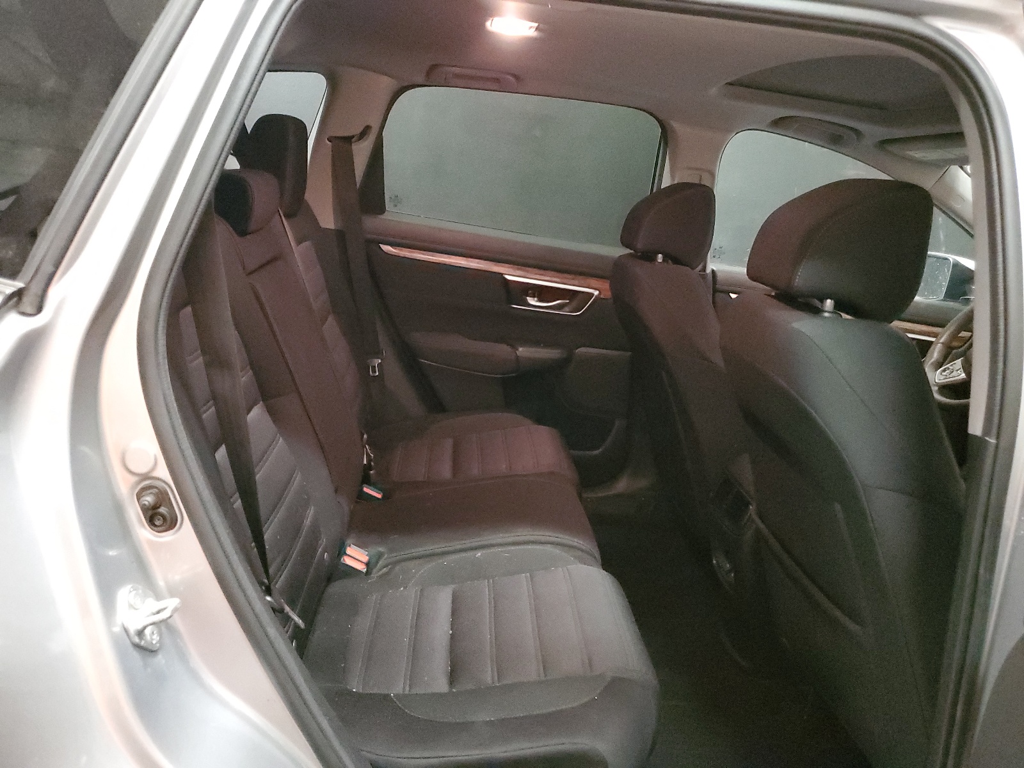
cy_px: 384
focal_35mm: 26
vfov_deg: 53.1
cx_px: 512
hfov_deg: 67.3
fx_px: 769
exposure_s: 1/15
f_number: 1.5
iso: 1015
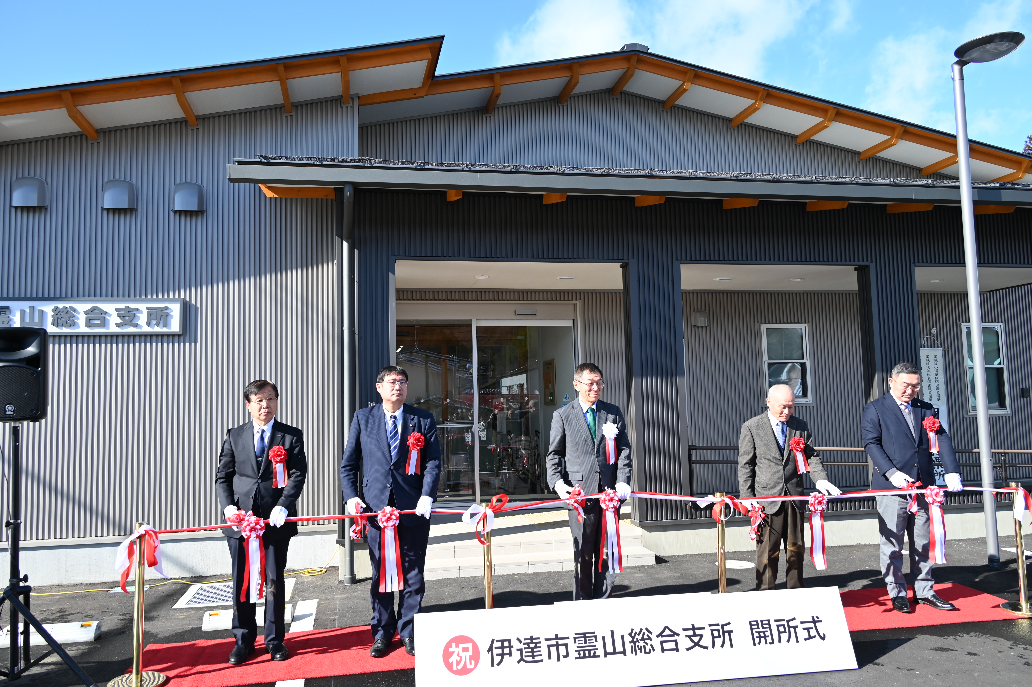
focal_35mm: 28
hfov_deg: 65.5
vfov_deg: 46.3
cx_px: 516
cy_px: 344
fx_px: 802
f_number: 5.6
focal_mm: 28
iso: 140
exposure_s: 1/250
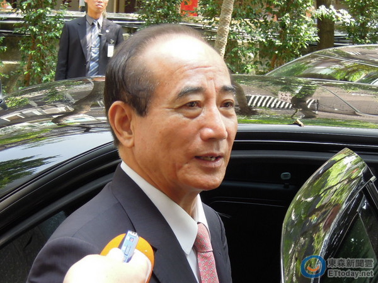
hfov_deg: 34.9
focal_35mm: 55
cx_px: 189
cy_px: 142
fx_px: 601
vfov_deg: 26.6
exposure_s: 1/100
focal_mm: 9.9
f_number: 3.5
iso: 160
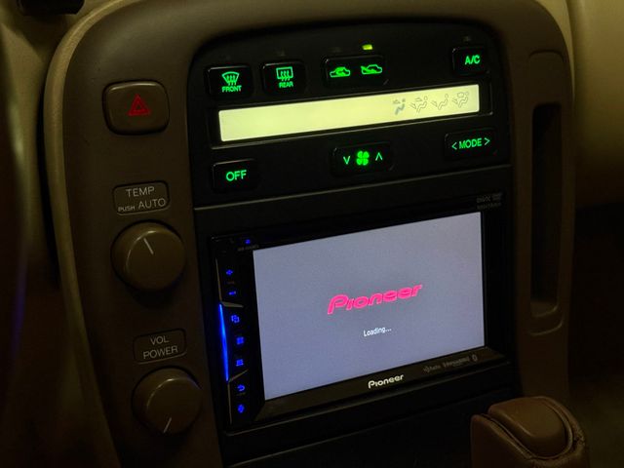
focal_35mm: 48
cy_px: 234
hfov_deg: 39.7
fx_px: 865
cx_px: 312
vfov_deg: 30.3
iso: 250
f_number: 1.78
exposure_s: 1/42
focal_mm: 6.76
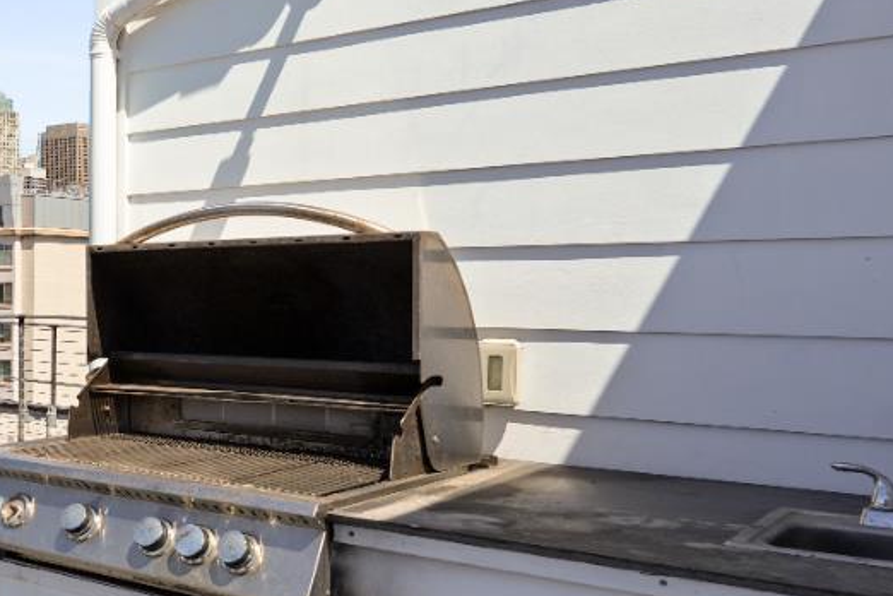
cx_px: -75
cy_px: 289
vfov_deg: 29.2
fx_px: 1141
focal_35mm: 46
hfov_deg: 36.5
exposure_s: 1/320
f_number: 8
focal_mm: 16
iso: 100
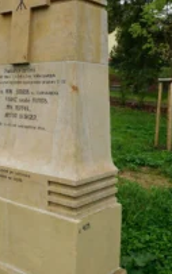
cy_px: 128
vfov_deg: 43.5
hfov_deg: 27.8
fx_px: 345
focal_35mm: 46
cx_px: 56
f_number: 3.4
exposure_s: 1/250
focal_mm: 4.5
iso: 125
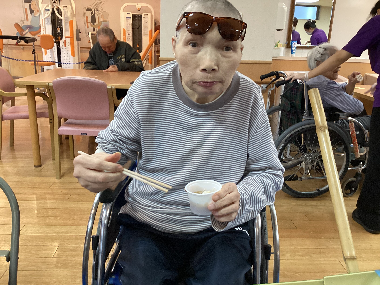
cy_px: 142
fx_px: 340
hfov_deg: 58.4
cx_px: 190
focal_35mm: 31
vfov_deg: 45.4
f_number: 2.4
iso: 250
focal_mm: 3.3
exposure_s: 1/60
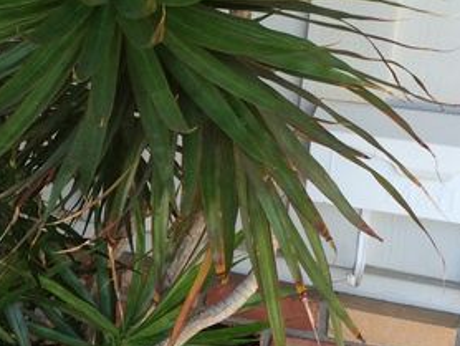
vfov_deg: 15.2
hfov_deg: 19.7
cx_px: 25
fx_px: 1290
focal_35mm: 97
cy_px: 224
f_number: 2.2
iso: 32
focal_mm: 4.12
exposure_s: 1/149
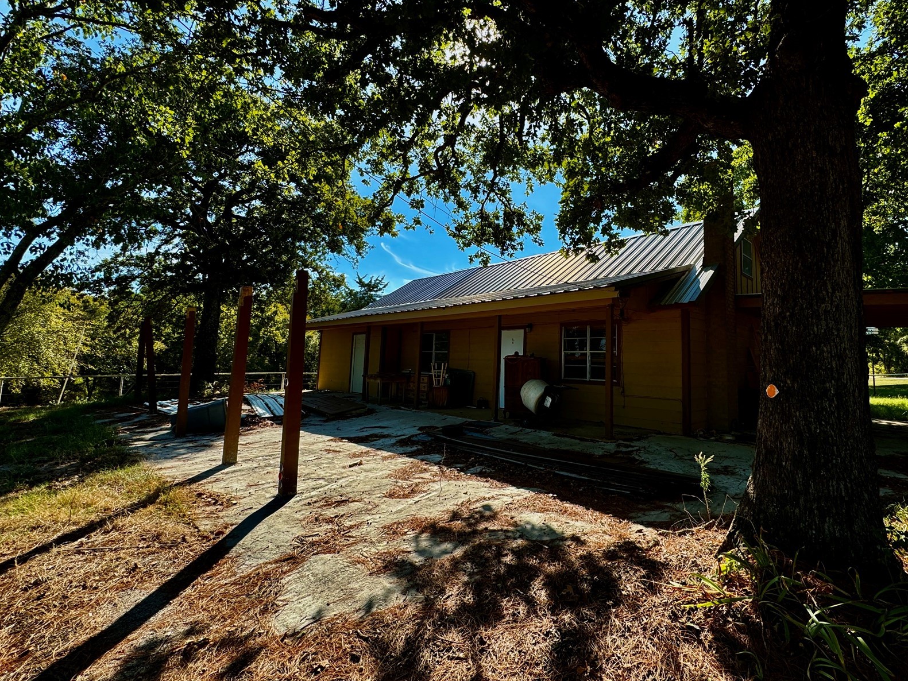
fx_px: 446
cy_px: 317
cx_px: 523
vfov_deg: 74.6
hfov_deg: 90.3
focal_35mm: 17
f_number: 2.2
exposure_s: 1/932
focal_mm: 2.22
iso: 50
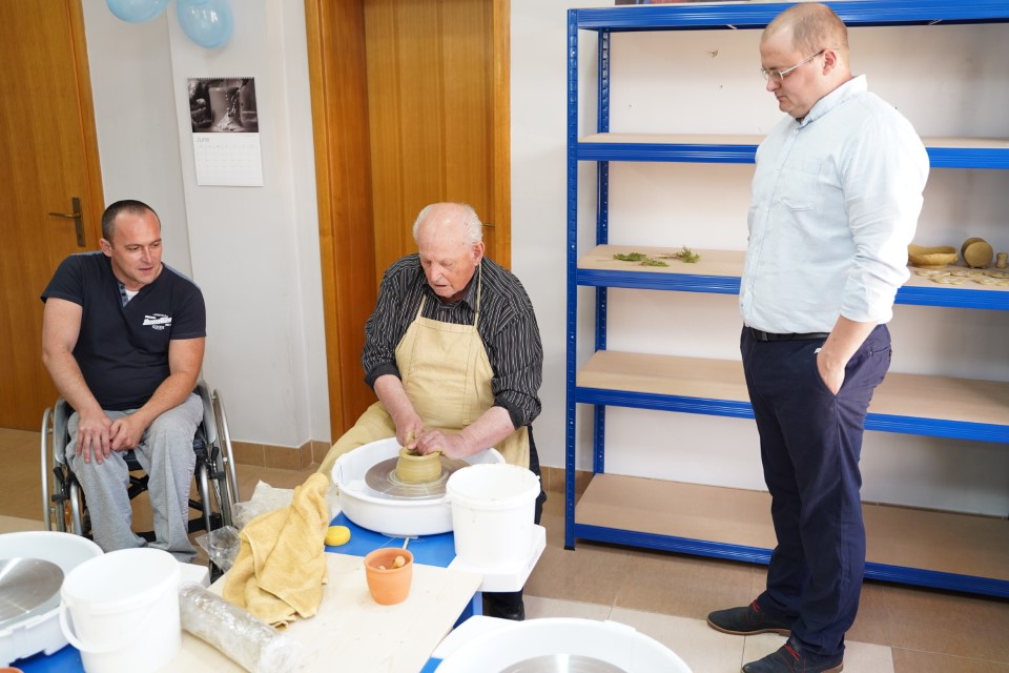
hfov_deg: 55.8
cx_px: 504
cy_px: 336
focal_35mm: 34
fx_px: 953
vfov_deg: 38.9
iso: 1000
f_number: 2.8
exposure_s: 1/60
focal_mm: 34
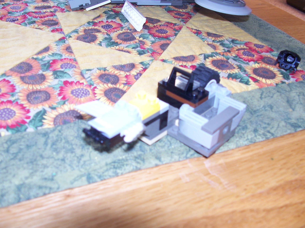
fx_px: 308
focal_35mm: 35
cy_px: 114
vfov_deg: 40.7
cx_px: 152
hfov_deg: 52.6
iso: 140
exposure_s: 1/60
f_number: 2.8
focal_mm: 6
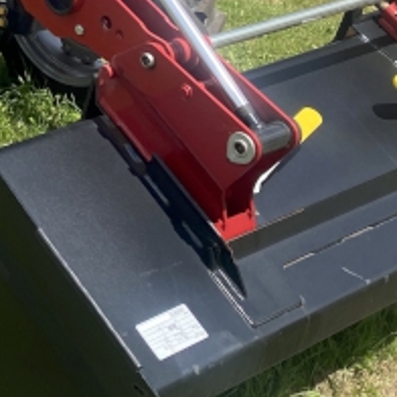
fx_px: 1220
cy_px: -24
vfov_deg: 17.9
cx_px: -148
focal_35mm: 94
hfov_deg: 17.2
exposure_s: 1/2141
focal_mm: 4.25
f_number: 1.8
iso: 32
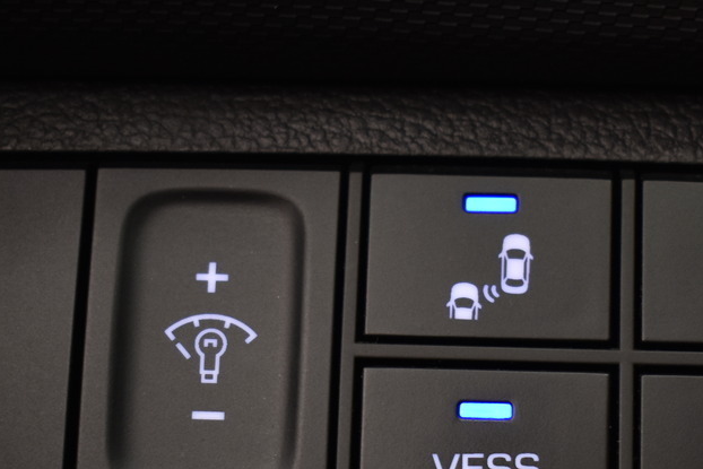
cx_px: 435
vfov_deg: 10.8
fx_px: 2441
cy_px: 529
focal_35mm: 125
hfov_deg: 16.4
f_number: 4.5
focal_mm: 32
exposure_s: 1/50
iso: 500
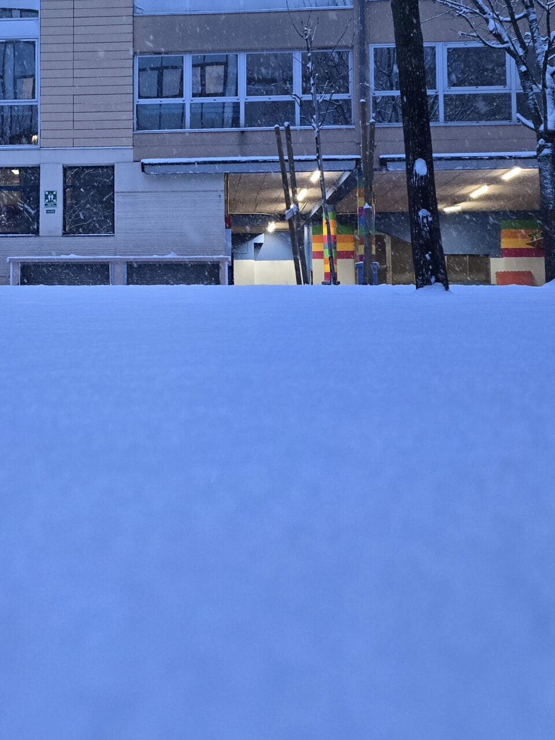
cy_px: 275
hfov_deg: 30.4
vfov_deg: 40.9
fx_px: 983
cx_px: 79
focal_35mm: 46
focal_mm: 6.3
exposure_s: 1/101
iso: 250
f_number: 1.7
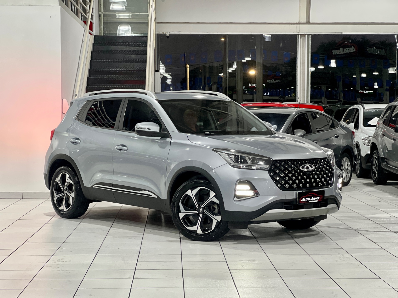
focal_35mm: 77
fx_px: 885
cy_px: 149
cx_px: 199
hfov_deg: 25.3
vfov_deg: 19.1
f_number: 2.8
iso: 400
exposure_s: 1/40
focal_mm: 9
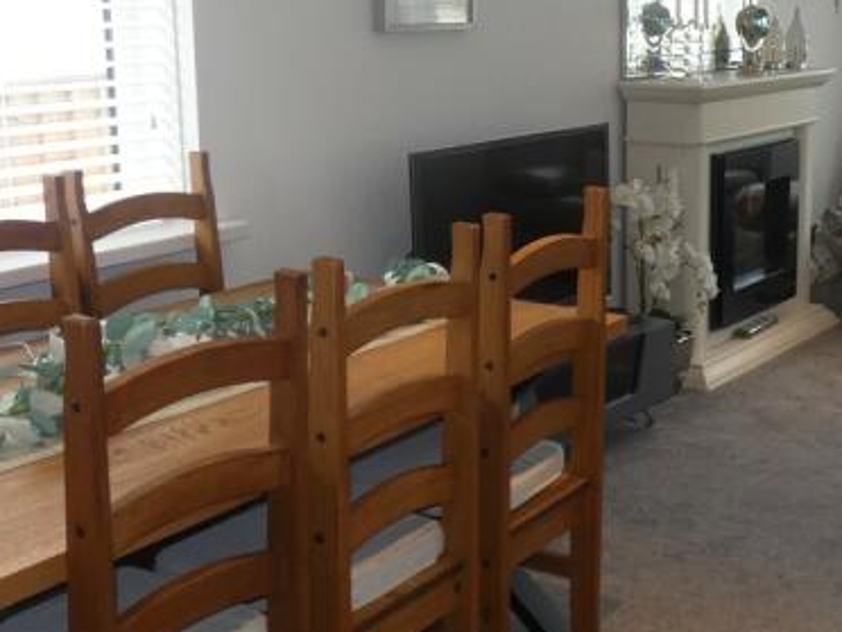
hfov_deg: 34.2
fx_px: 1338
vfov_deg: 26.5
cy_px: 267
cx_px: 634
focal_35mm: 55
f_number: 2.8
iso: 125
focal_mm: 3.6
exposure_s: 1/60
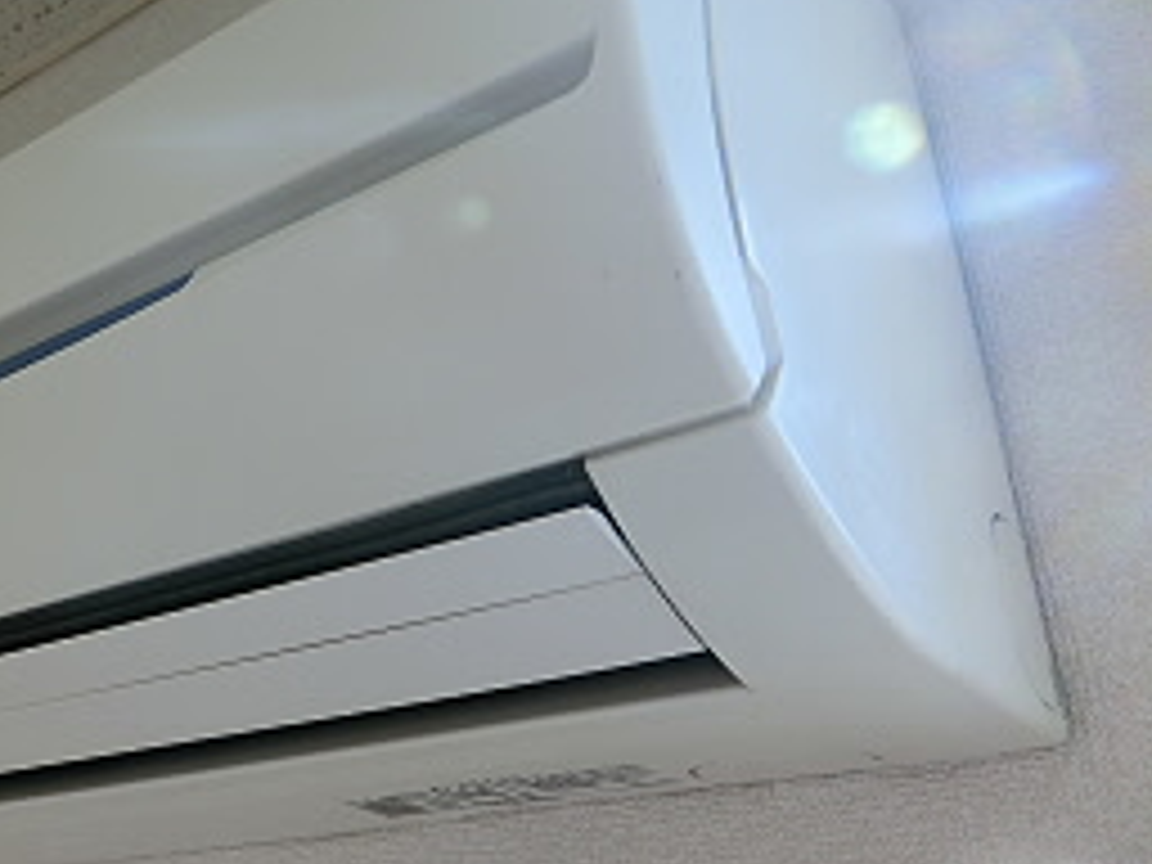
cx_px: 191
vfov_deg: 33.3
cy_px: 281
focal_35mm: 43
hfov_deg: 41.5
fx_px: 1431
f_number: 2.8
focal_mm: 5.4
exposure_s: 1/200
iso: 80
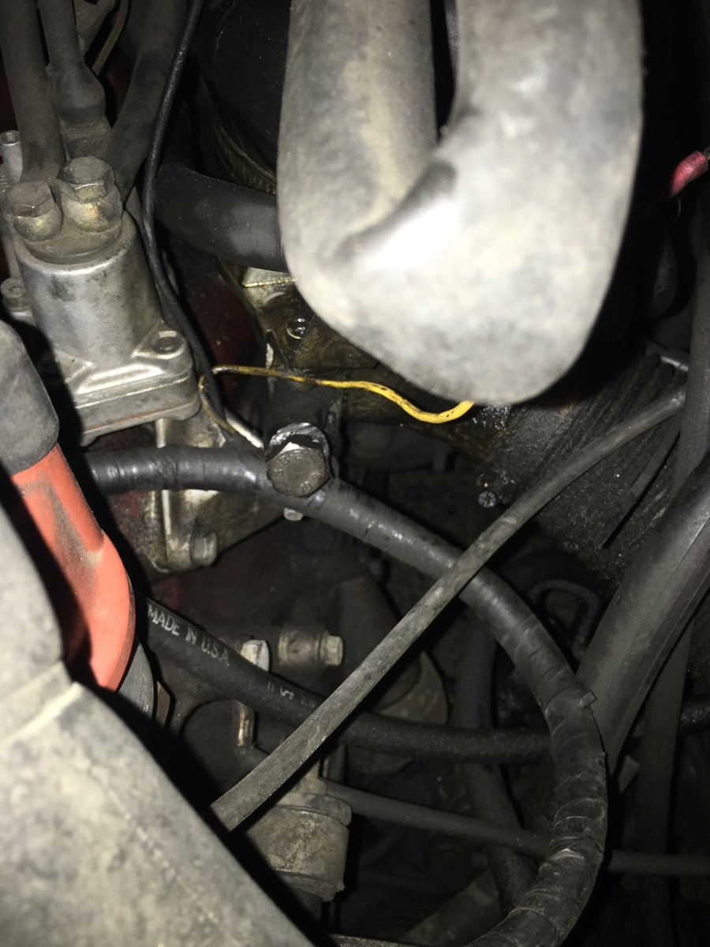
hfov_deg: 48.2
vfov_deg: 61.7
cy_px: 474
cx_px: 355
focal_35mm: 29
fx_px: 793
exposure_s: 1/16
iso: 25
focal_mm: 4.15
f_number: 2.2
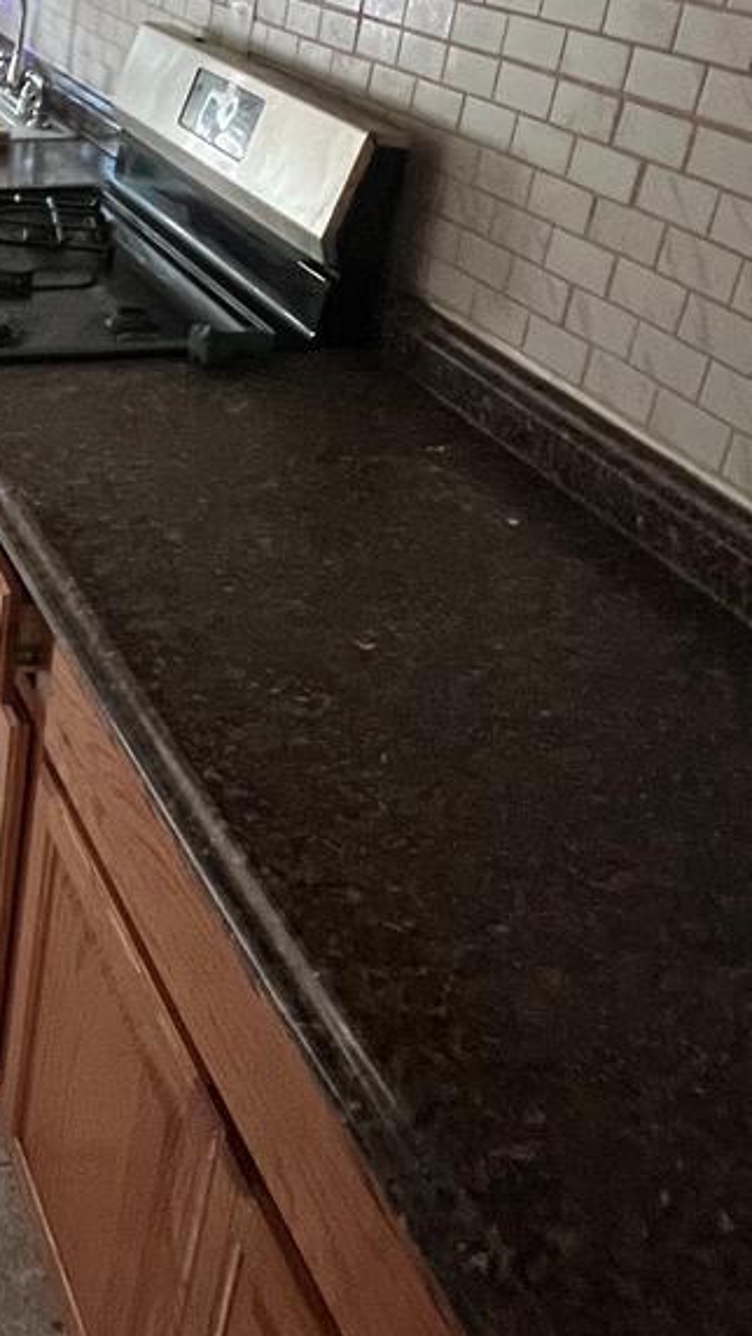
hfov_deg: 25.5
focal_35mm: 38
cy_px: 409
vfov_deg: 51.4
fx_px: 1346
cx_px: -294
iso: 400
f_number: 1.8
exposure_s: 1/60
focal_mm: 1.57
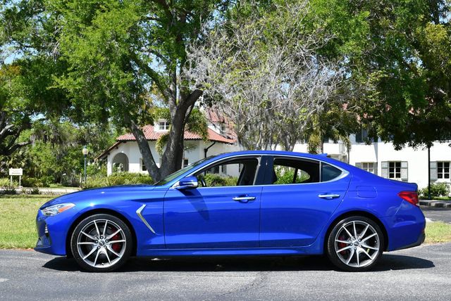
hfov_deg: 38.2
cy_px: 150
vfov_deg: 26.0
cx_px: 226
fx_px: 652
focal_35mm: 52
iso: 160
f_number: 8
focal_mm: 26
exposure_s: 1/250
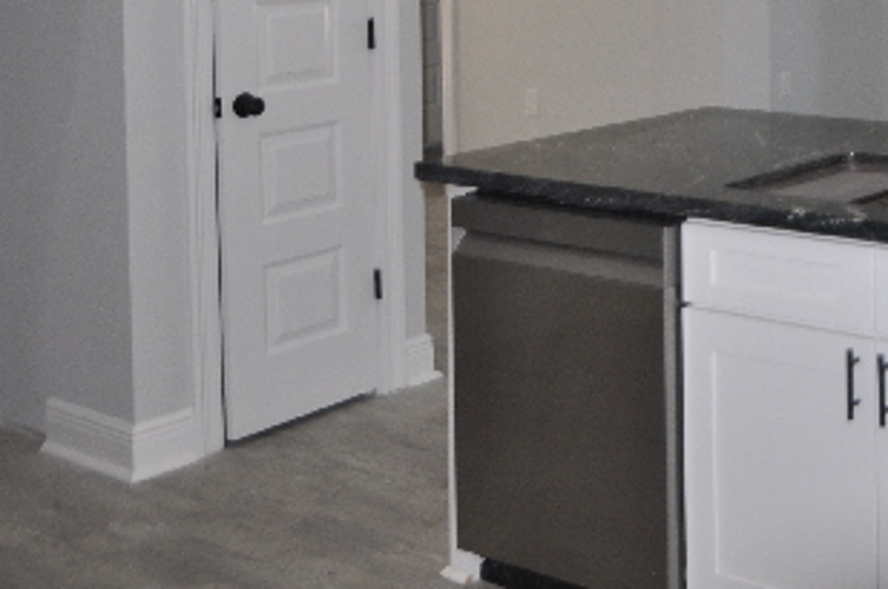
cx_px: 1129
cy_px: -102
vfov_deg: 21.6
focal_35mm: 58
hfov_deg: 28.6
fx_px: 1436
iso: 360
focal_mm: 15
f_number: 4
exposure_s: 1/200
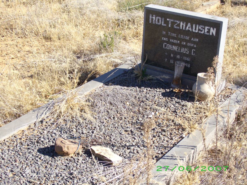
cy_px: 92
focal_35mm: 70
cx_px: 124
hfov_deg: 27.8
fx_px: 499
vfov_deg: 21.0
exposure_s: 1/320
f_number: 3.8
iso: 80
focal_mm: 11.3
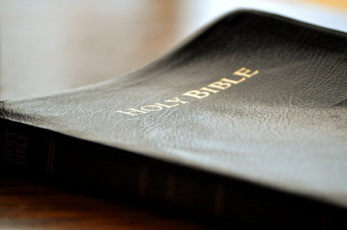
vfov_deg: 5.2
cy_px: 115
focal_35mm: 262
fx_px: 2526
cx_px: 174
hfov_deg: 7.9
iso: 1600
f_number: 5.3
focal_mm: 175
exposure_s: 1/100
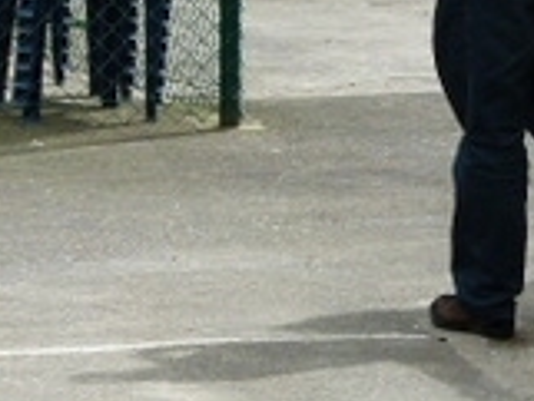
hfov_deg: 6.9
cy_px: -60
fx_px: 4323
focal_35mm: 280
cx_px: 978
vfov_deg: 5.3
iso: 100
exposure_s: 1/400
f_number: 4
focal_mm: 13.5
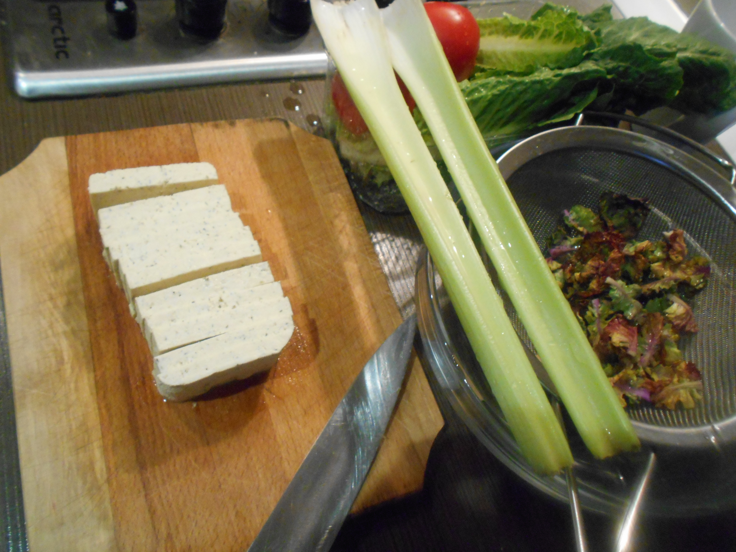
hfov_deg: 67.3
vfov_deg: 53.1
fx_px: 553
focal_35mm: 26
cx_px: 368
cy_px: 276
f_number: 3.2
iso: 800
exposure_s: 1/25
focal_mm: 4.6
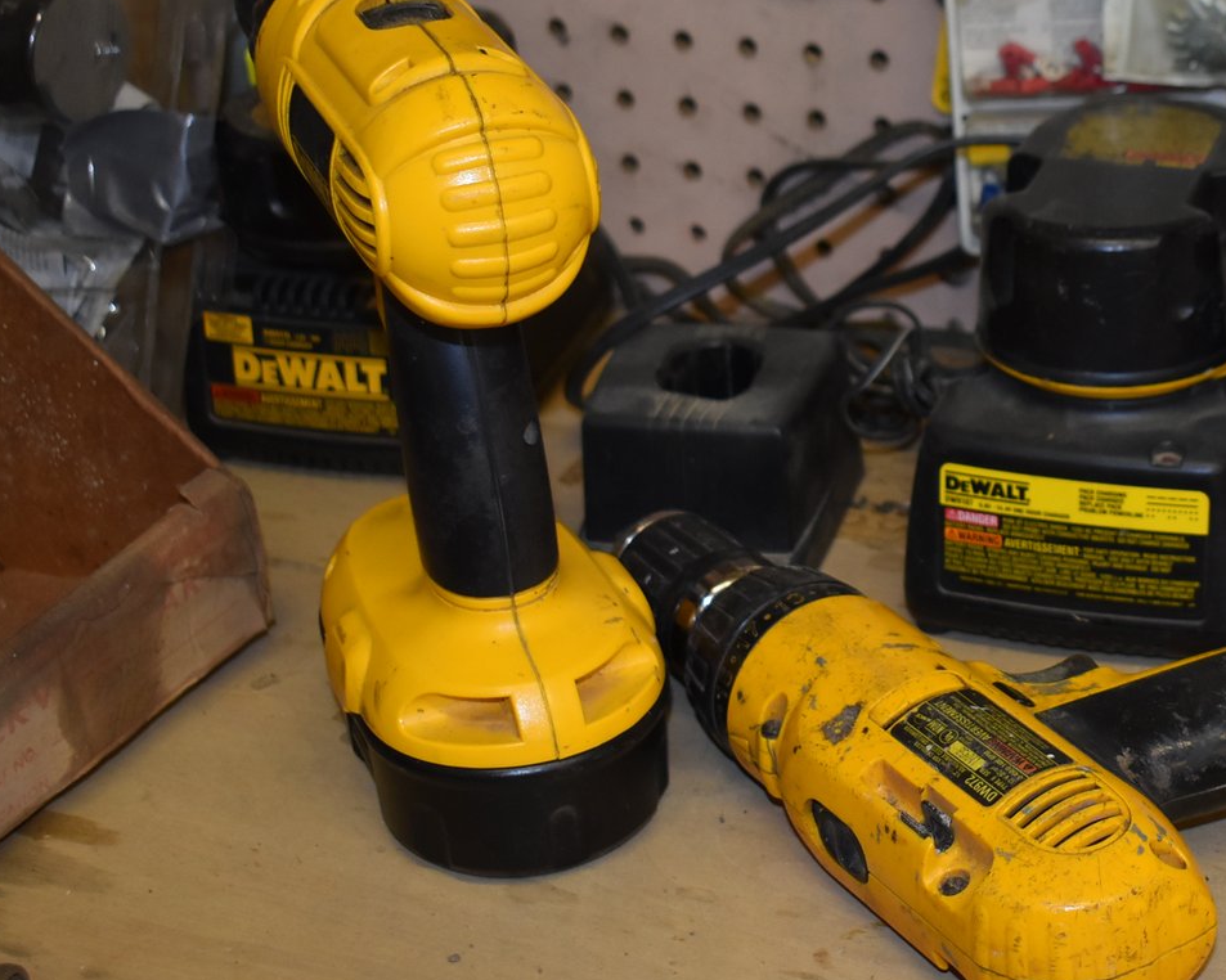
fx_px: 2824
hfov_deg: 24.1
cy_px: 504
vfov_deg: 19.7
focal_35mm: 78
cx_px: 974
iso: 800
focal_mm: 31
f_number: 4.2
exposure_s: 1/125
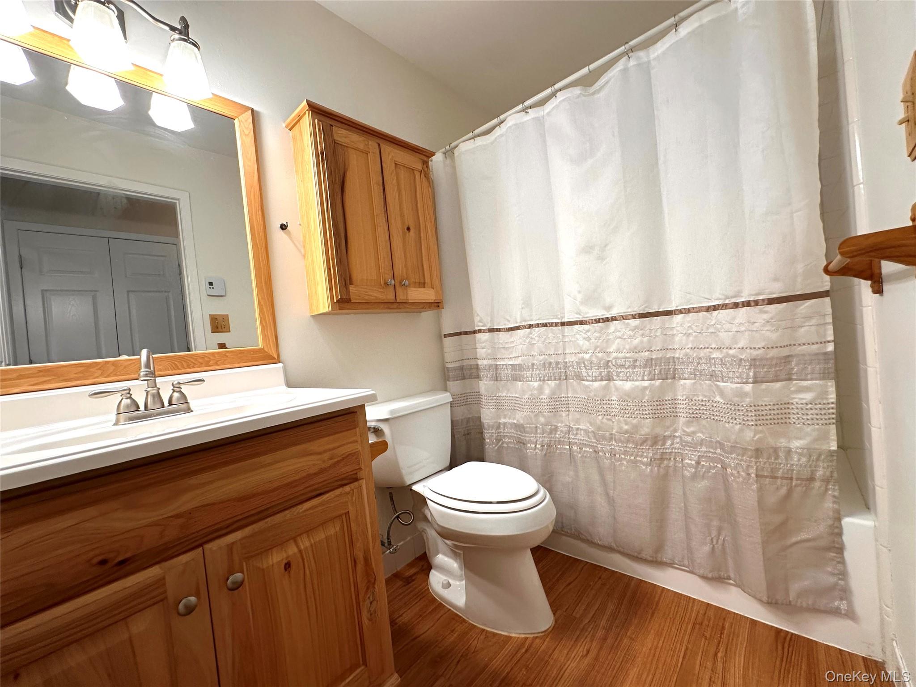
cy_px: 344
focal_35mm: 14
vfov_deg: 85.7
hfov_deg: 102.1
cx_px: 458
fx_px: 370
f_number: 2.2
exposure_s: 1/120
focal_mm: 2.22
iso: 160
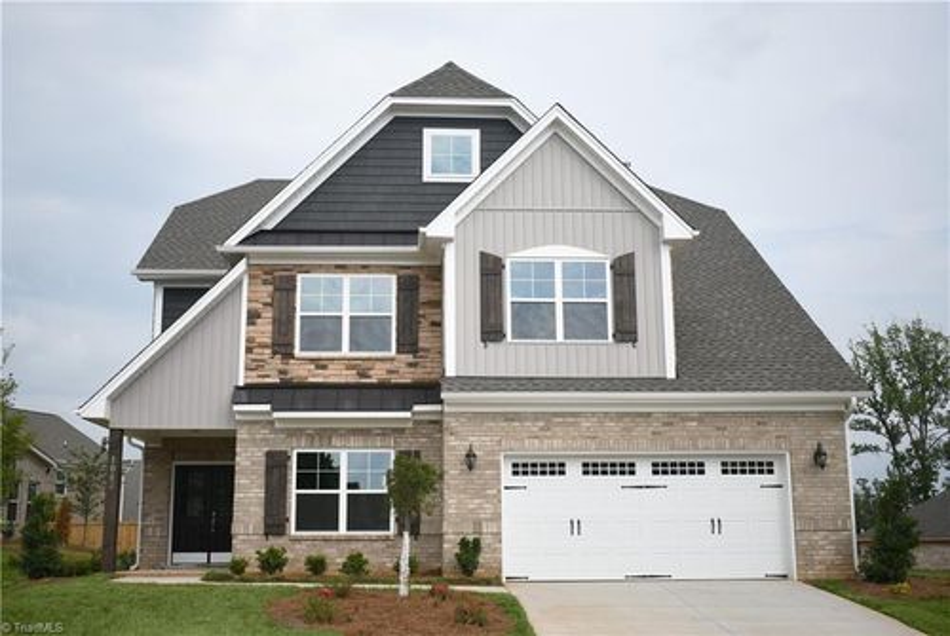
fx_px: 978
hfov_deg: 51.8
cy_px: 318
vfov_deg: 36.1
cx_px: 475
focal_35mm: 37
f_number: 4
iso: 100
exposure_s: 1/1250
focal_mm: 25
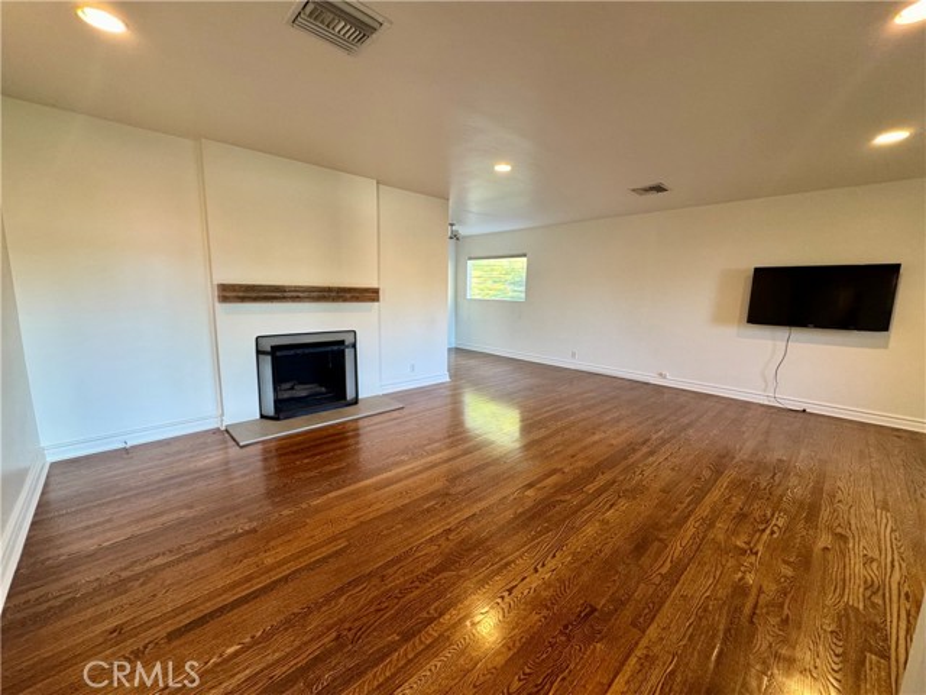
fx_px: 375
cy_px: 348
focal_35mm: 14
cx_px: 463
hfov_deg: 102.1
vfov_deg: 85.7
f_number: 2.2
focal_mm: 2.22
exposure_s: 1/60
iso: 250
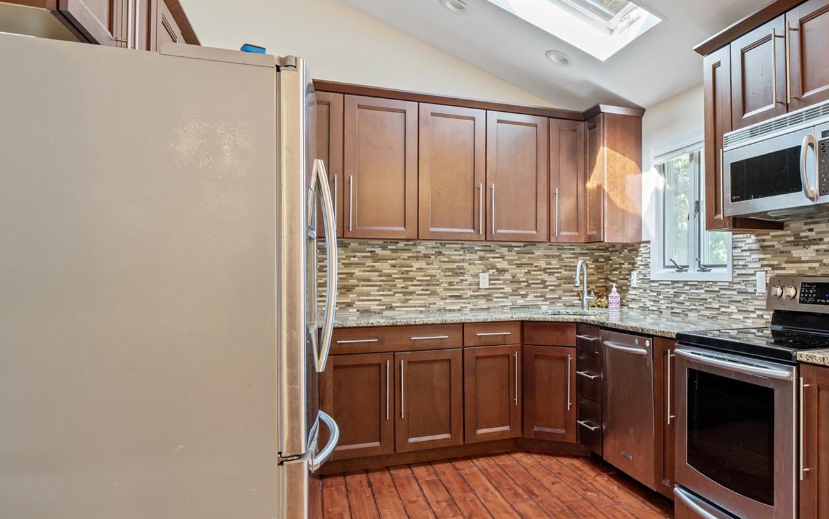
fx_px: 588
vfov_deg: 47.6
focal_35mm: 26
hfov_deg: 66.5
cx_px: 611
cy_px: 281
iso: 800
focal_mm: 16
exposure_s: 1/10
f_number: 5.6
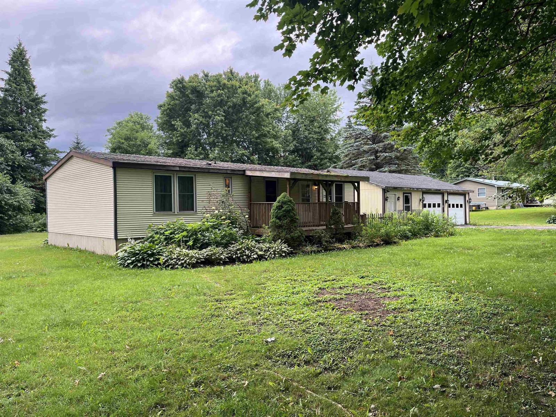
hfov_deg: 67.3
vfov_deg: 53.1
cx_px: 278
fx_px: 418
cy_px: 208
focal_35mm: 26
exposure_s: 1/424
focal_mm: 5.1
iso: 50
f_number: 1.6
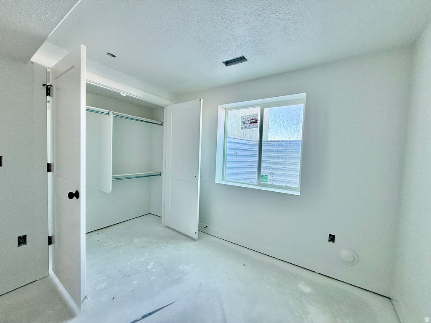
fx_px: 174
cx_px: 216
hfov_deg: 102.1
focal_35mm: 14
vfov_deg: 85.7
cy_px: 162
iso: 100
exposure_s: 1/99
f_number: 2.2
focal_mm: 2.22
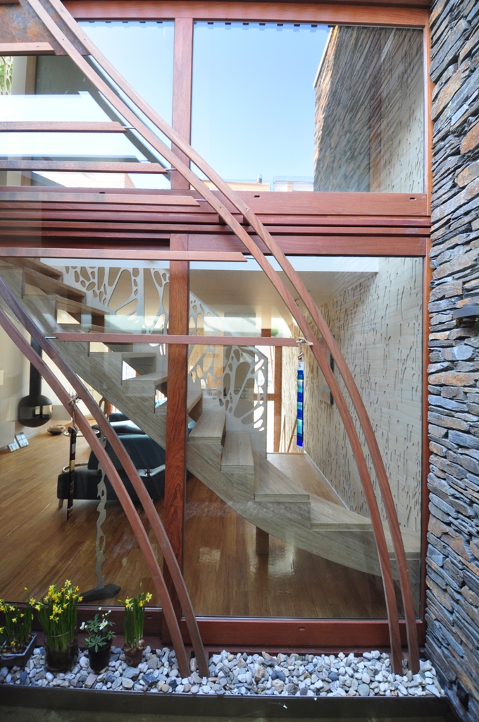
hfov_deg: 67.2
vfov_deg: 90.1
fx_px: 360
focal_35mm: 18
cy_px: 361
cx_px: 240
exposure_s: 1/60
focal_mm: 12
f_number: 4
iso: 400
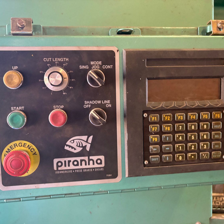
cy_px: 113
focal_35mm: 31
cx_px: 108
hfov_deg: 52.5
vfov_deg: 52.5
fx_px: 227
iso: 500
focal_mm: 5.96
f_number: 1.6
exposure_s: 1/45
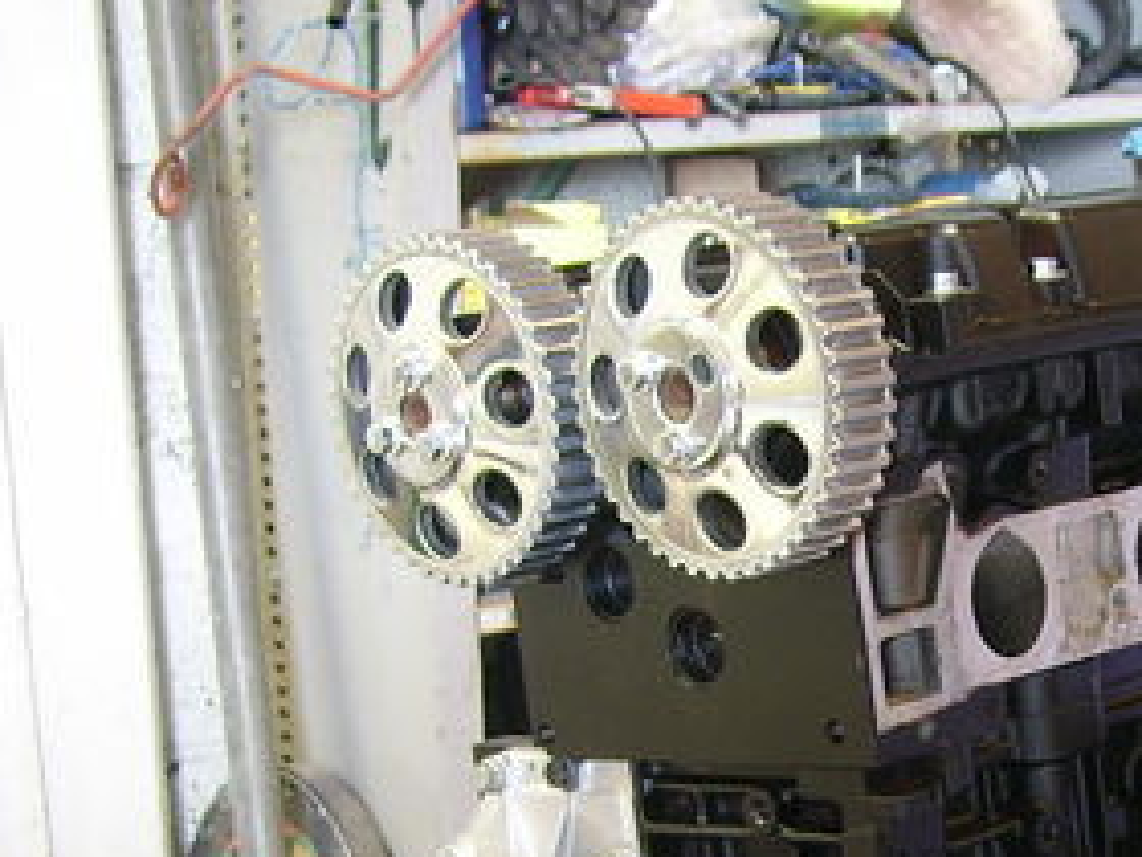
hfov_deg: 18.9
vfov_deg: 14.2
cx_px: 914
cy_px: 779
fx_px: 3398
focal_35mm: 103
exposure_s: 1
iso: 100
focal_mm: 7.53
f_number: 3.1
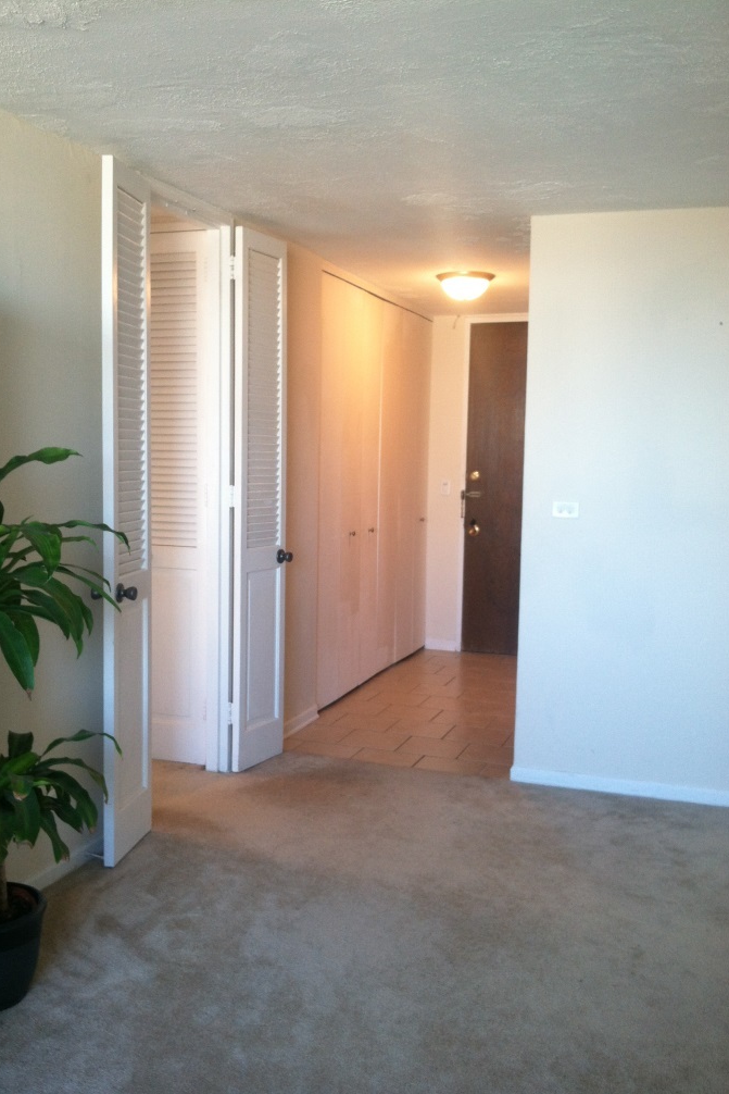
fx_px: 1123
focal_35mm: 37
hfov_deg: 35.9
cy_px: 555
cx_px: 341
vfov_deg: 51.9
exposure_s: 1/17
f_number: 2.8
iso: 80
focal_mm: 3.85
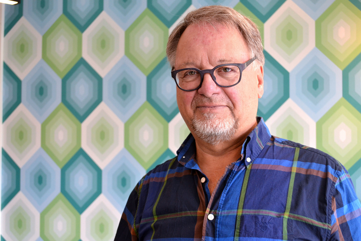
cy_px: 120
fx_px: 526
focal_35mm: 52
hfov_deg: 37.9
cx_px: 180
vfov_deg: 25.7
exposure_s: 1/60
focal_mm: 35
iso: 800
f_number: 5
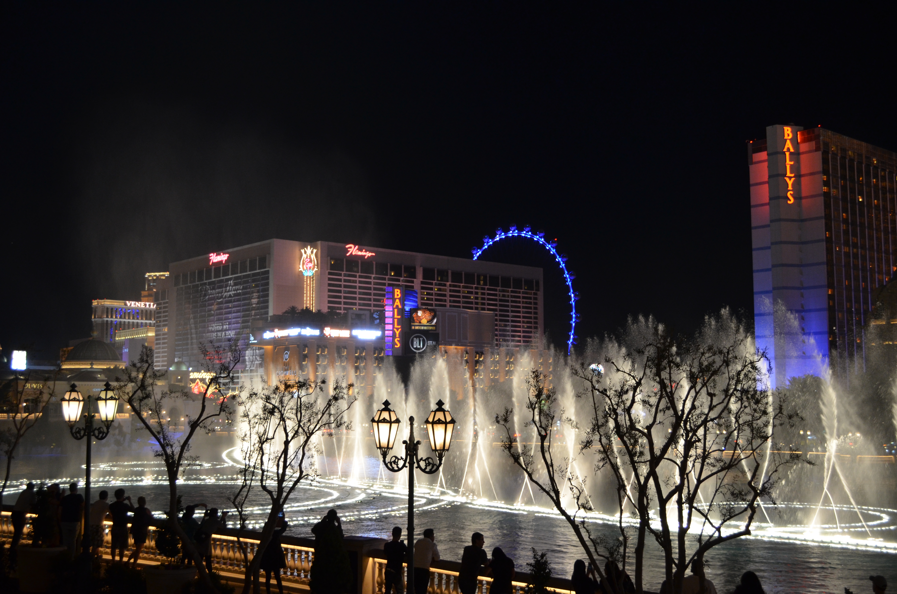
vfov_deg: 31.8
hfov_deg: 46.5
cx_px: 448
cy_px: 297
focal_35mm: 42
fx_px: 1044
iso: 800
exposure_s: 1/30
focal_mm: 28
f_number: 4.5
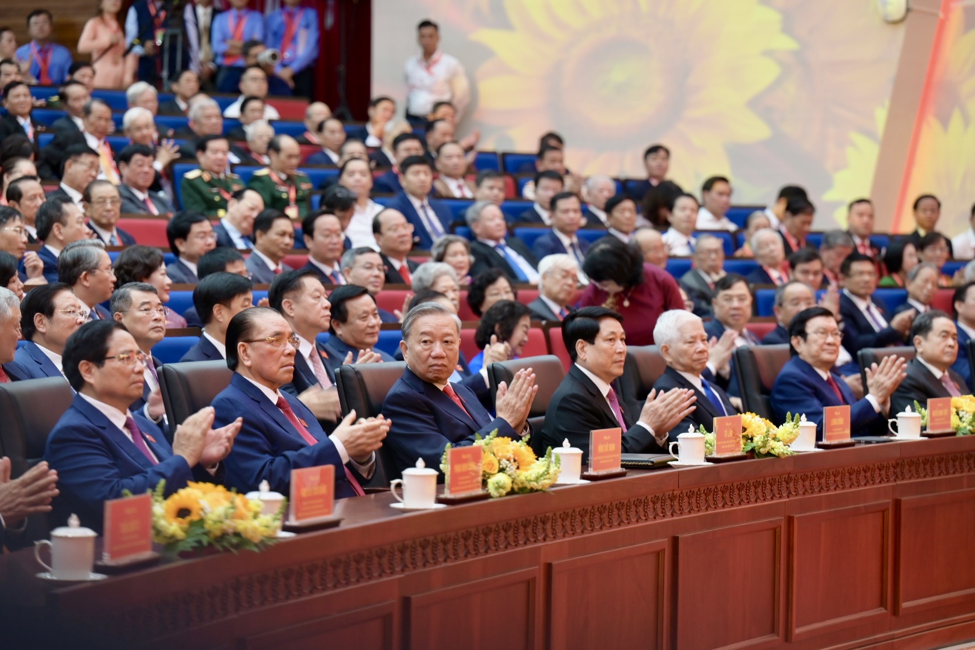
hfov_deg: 16.4
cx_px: 488
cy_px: 325
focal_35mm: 125
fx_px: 3385
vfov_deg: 11.0
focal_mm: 125
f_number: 3.5
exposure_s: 1/60
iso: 800
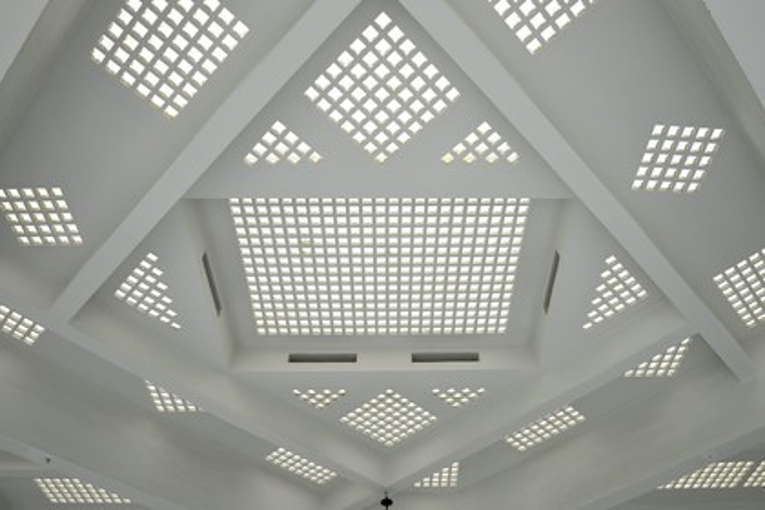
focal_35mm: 24
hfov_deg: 73.7
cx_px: 382
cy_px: 255
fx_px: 510
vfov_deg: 53.1
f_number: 10
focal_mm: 24
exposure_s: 1/160
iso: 200
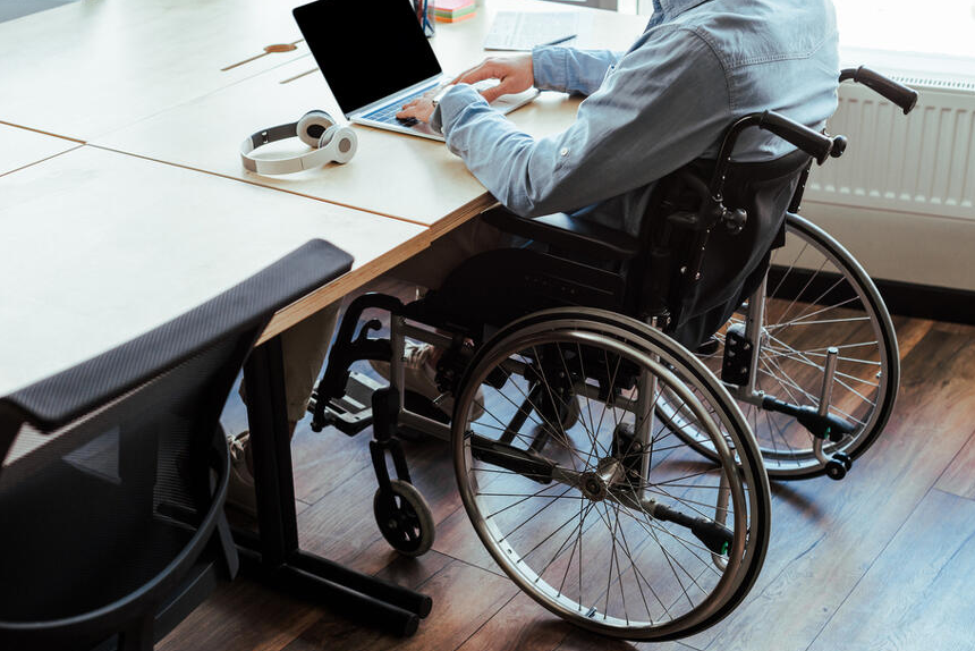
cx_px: 526
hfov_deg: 36.2
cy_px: 336
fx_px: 1490
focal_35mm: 55
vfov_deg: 24.6
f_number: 3.5
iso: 250
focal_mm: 50
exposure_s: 1/160
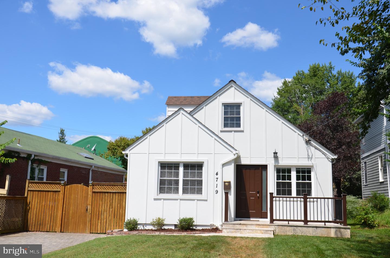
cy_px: 129
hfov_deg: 49.7
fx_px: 422
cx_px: 195
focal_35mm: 39
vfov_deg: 34.0
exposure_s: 1/320
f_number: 9
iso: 100
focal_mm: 26
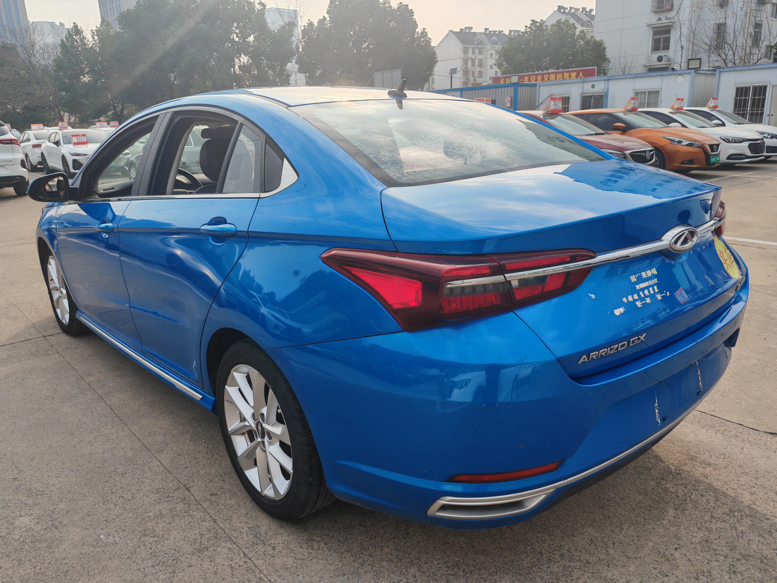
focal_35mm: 27
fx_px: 606
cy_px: 292
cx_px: 388
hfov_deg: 65.3
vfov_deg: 51.4
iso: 50
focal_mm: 6.12
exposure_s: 1/1000
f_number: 1.9
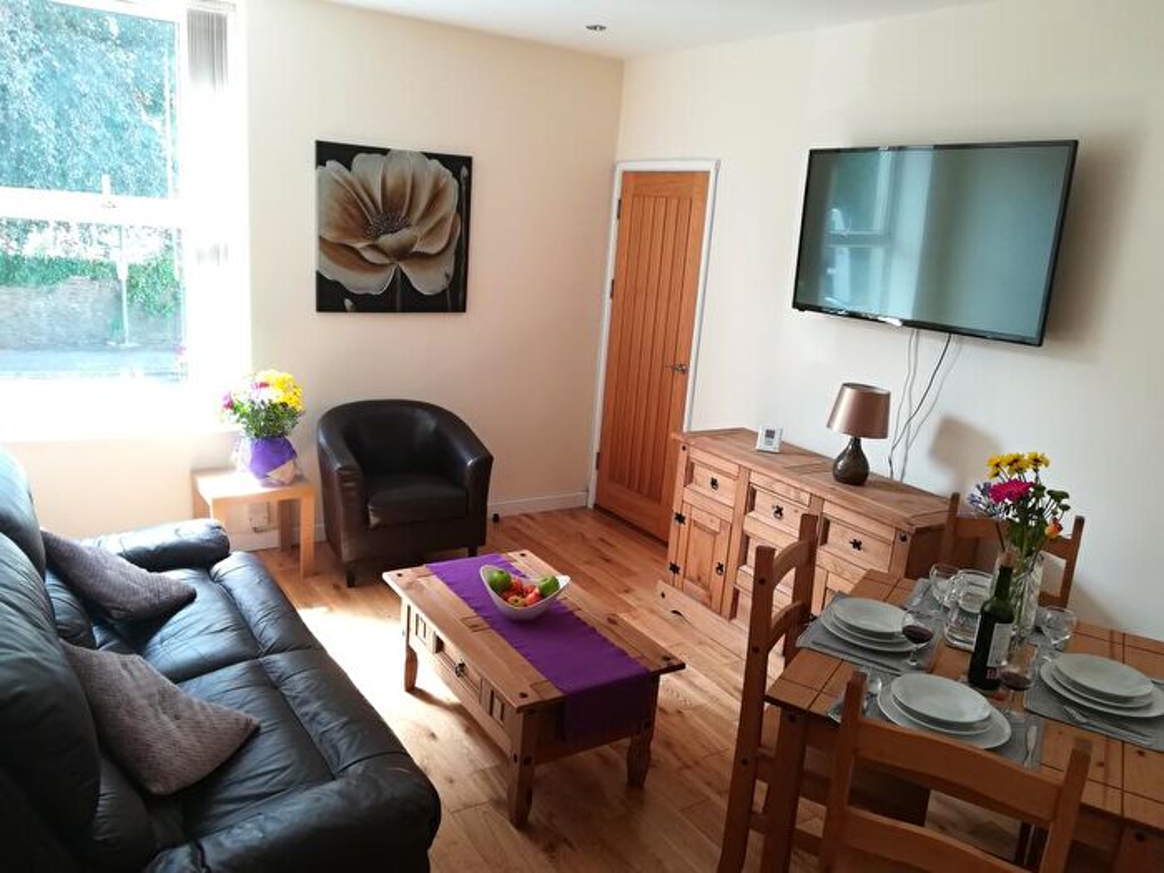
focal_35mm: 26
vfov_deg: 53.1
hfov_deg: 67.3
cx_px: 582
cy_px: 436
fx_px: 874
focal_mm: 3.83
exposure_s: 1/33.3
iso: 100
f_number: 2.2
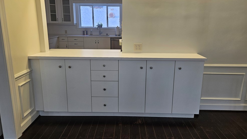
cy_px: 58
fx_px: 170
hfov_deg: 71.9
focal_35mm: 26
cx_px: 124
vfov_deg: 44.2
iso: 64
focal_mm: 5.4
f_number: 1.8
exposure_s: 1/120
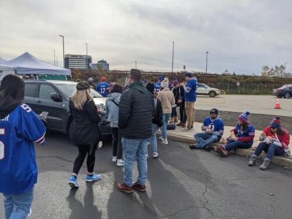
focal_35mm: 27
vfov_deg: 51.4
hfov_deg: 65.3
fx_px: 228
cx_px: 146
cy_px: 110
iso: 112
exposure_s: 1/7812
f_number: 1.73
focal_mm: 4.38
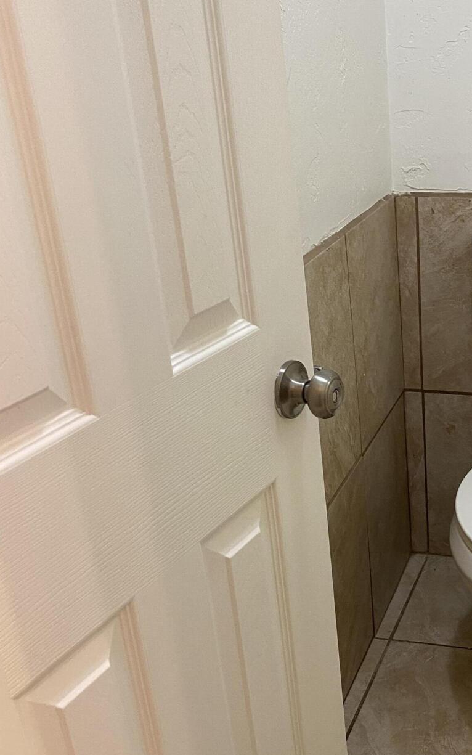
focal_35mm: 45
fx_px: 926
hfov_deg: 27.5
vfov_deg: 44.1
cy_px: 459
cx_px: 428
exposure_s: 1/60
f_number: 1.8
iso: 200
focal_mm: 4.25
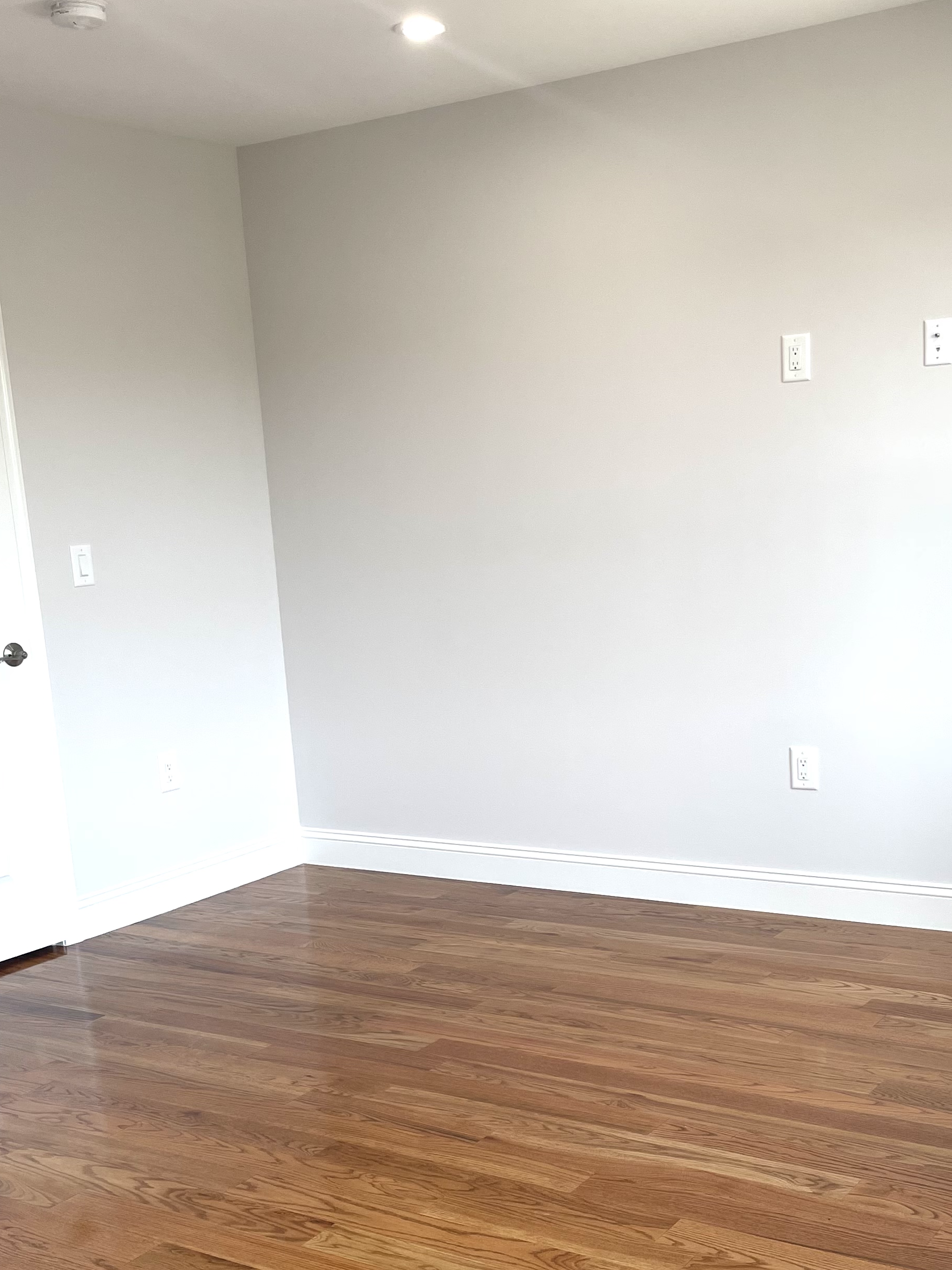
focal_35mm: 43
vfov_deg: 43.5
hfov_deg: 33.6
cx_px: 531
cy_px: 789
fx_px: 1577
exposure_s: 1/120
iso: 50
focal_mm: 4.2
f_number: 1.6
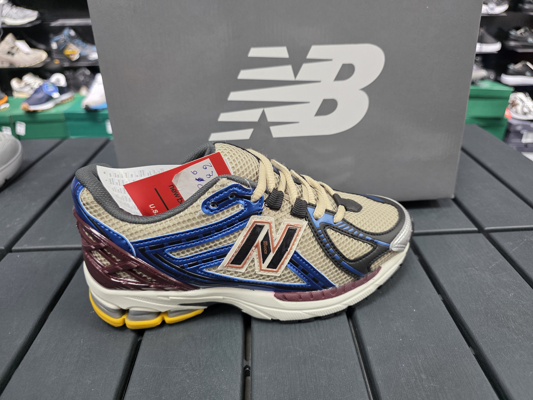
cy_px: 200
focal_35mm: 23
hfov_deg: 73.9
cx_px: 266
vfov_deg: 58.9
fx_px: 354
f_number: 1.7
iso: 250
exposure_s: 1/100
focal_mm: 6.3
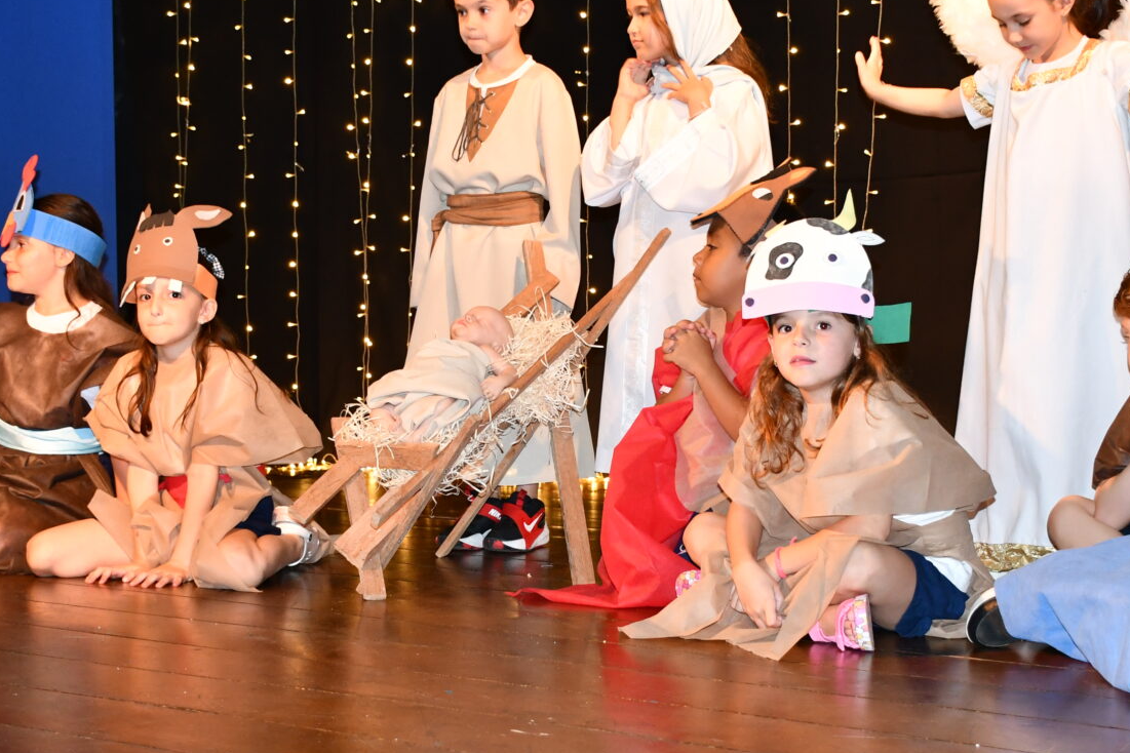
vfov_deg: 20.0
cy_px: 387
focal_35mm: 68
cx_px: 553
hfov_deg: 29.7
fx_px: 2134
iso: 1400
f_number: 3.8
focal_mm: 26
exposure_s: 1/60
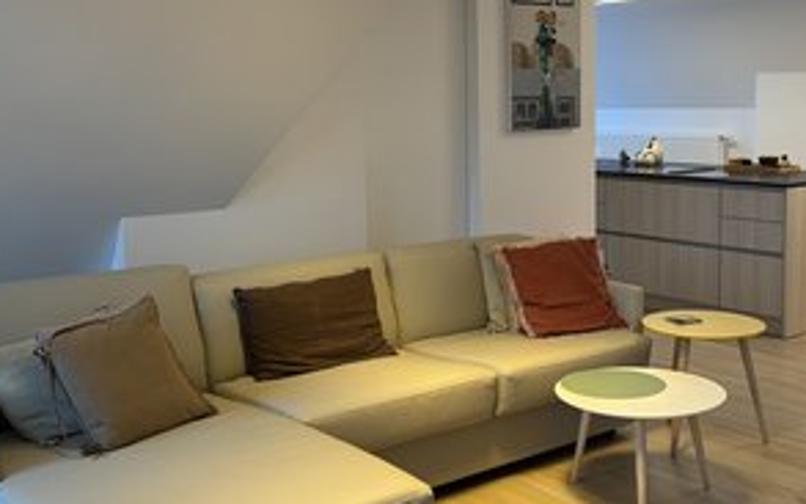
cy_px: 186
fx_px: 1032
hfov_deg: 42.5
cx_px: 479
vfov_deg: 27.3
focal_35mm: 47
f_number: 1.6
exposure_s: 1/50
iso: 80
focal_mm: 5.96
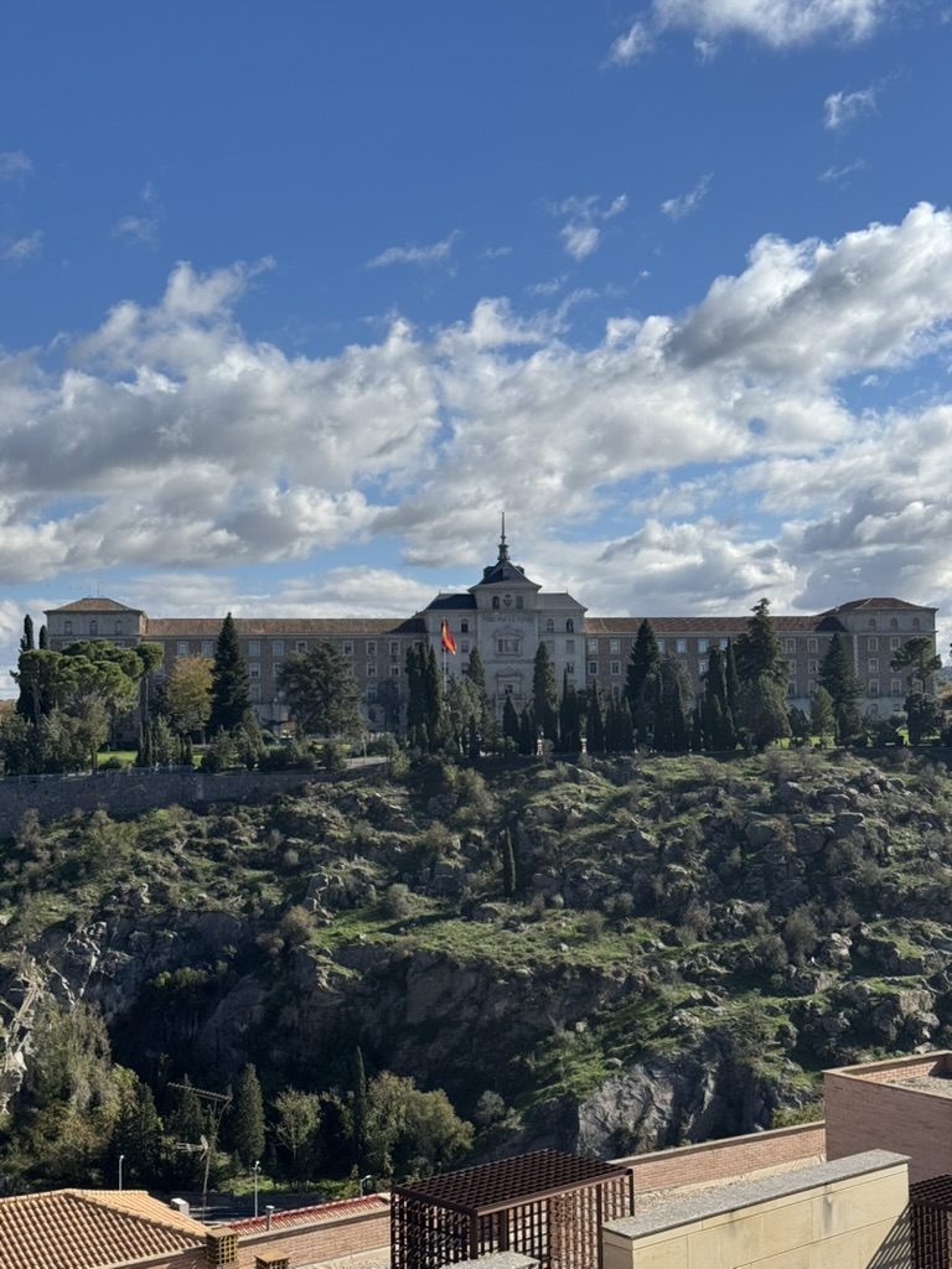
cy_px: 634
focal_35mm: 48
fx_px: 1760
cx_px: 476
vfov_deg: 39.7
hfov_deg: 30.3
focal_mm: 6.76
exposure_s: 1/6410
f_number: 1.78
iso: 64
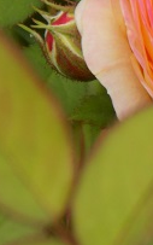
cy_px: 74
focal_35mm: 1227
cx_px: 264
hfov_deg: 1.1
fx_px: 8180
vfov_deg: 1.7
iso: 80
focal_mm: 87
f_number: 5.9
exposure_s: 1/200
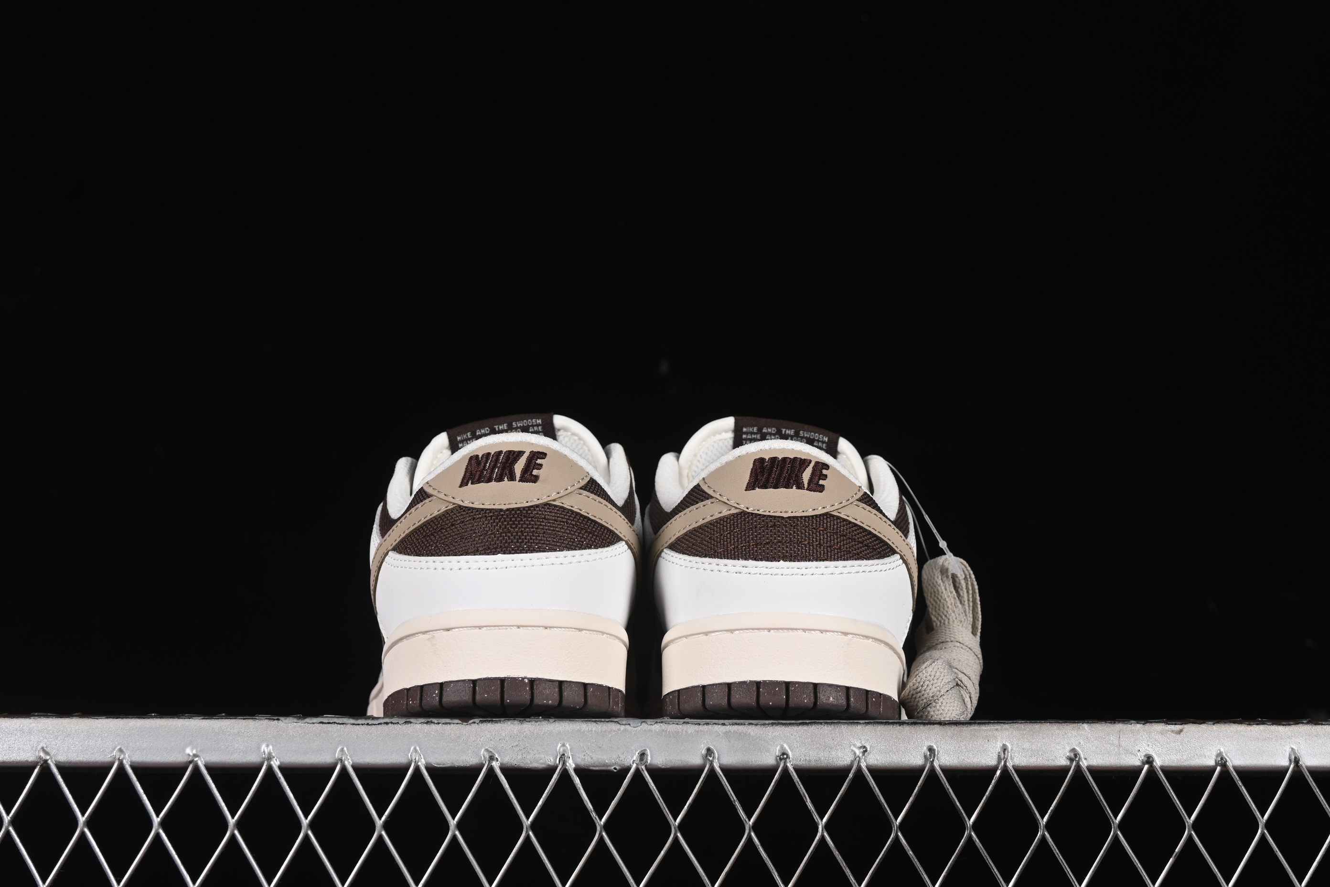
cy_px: 444
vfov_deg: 18.2
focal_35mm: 75
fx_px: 2771
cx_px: 665
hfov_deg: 27.0
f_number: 8
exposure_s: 1/80
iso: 160
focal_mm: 50
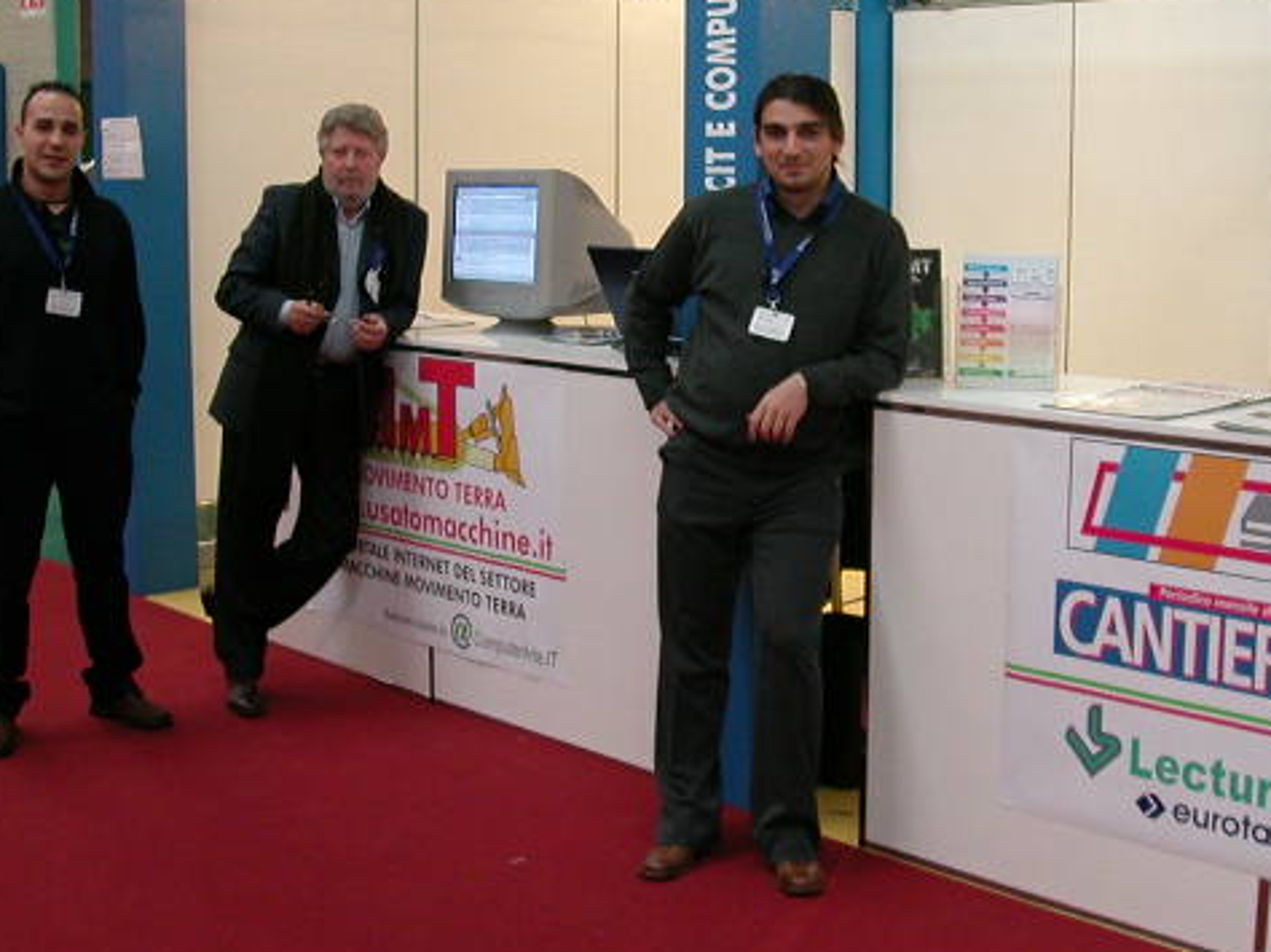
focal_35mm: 50
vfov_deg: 29.1
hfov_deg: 38.2
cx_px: 711
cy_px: 432
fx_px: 1835
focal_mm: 5.6
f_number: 2.7
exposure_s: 1/31.1
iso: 169
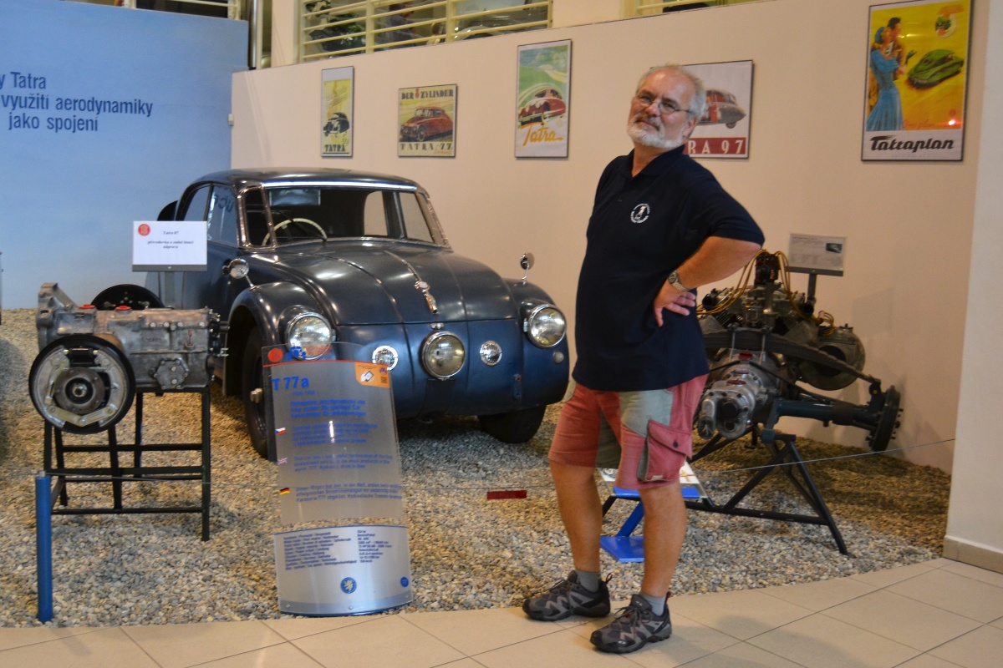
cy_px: 334
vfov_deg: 38.4
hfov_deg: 55.1
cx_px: 502
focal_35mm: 34
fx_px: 961
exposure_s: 1/60
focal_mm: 23
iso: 1000
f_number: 3.8
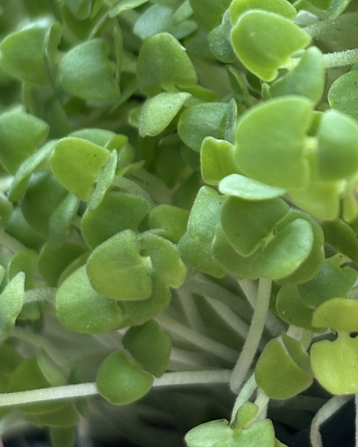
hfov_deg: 11.1
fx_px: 1841
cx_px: 305
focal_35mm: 139
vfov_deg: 13.8
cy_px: 78
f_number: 1.6
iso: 40
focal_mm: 5.96
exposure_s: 1/100
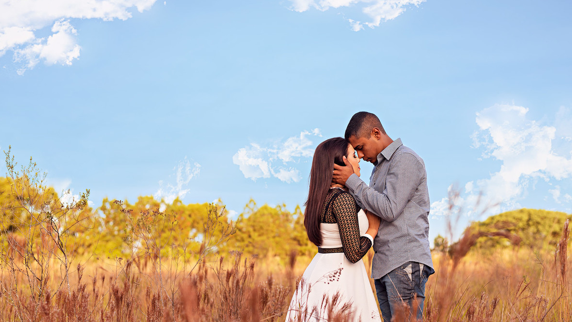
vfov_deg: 22.6
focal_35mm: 53
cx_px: 287
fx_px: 804
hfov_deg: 39.2
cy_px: 175
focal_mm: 50
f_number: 2.8
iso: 160
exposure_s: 1/640
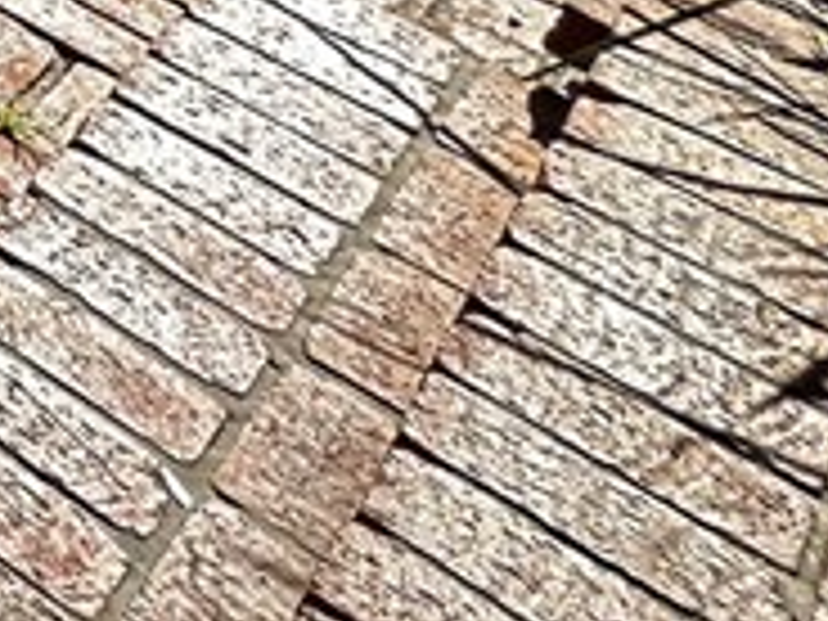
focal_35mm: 78
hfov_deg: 13.6
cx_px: -1346
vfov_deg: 14.3
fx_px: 1866
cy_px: -774
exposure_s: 1/344
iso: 40
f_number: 2.2
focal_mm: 2.22
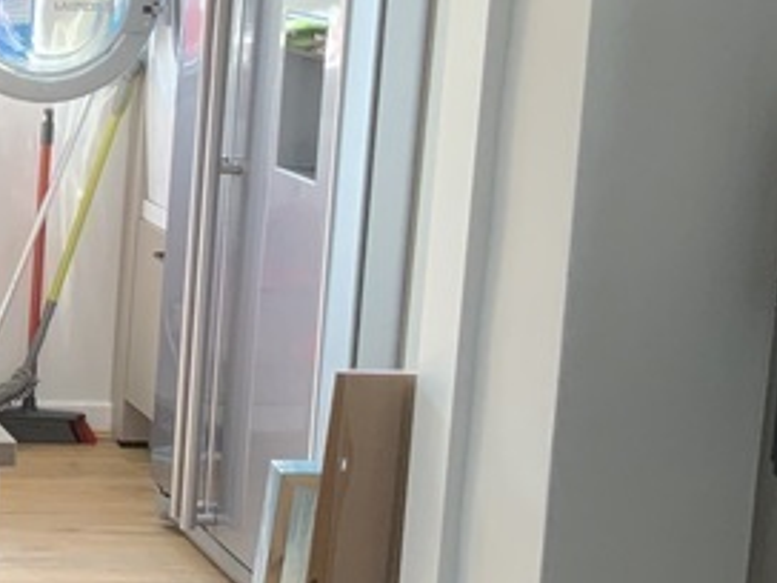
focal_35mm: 109
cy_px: 223
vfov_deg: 13.6
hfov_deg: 16.7
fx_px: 2447
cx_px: -331
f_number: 1.8
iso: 80
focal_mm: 3
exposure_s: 1/60
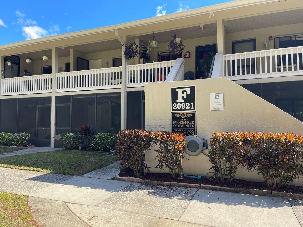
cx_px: 152
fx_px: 219
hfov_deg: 69.4
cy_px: 114
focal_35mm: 25
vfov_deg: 54.9
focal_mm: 5.1
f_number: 1.6
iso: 32
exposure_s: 1/486
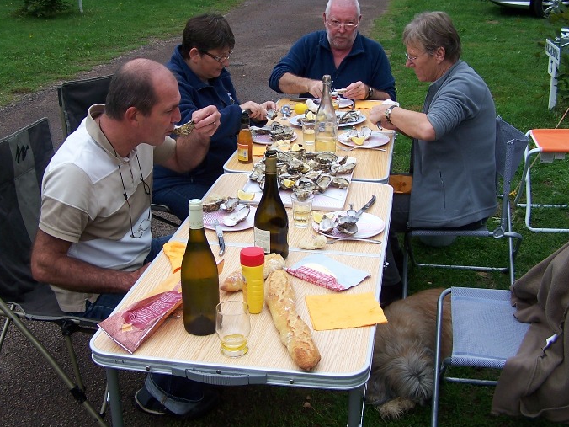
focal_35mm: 45
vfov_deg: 32.2
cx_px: 271
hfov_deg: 42.1
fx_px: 740
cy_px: 191
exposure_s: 1/350
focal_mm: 6.3
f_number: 2.8
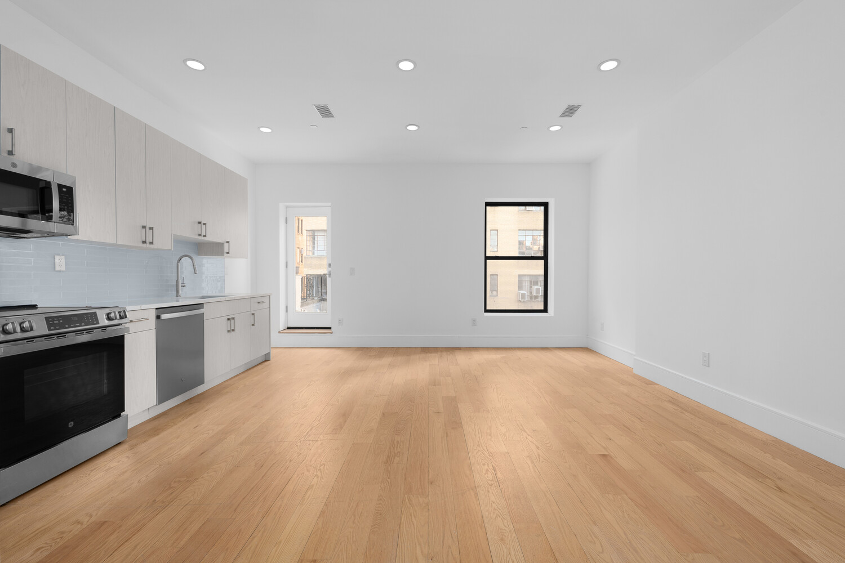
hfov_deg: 96.7
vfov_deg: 73.7
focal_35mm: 16
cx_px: 422
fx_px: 376
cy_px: 282
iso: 320
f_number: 11
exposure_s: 2
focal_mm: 16
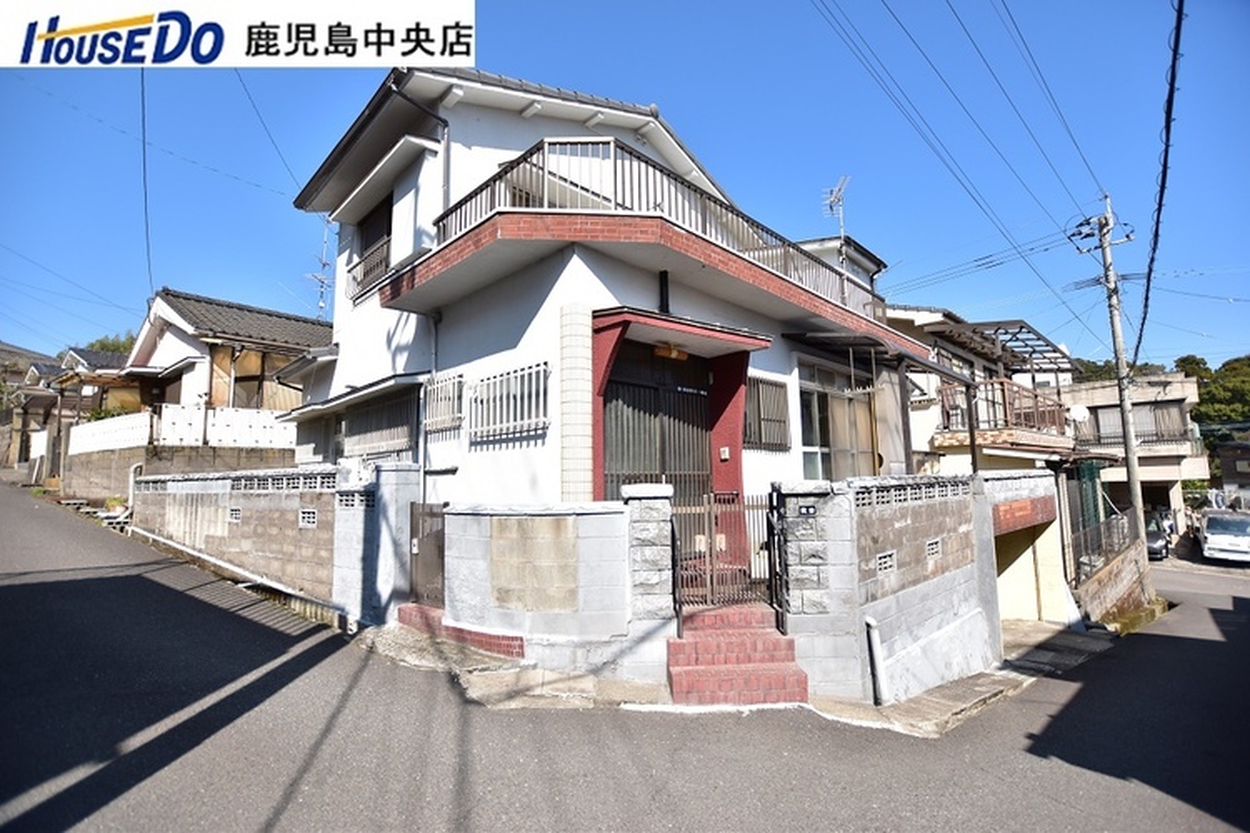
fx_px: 521
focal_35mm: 15
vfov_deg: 77.3
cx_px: 625
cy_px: 416
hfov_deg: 100.4
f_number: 3.5
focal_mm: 10
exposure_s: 1/1600
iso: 160
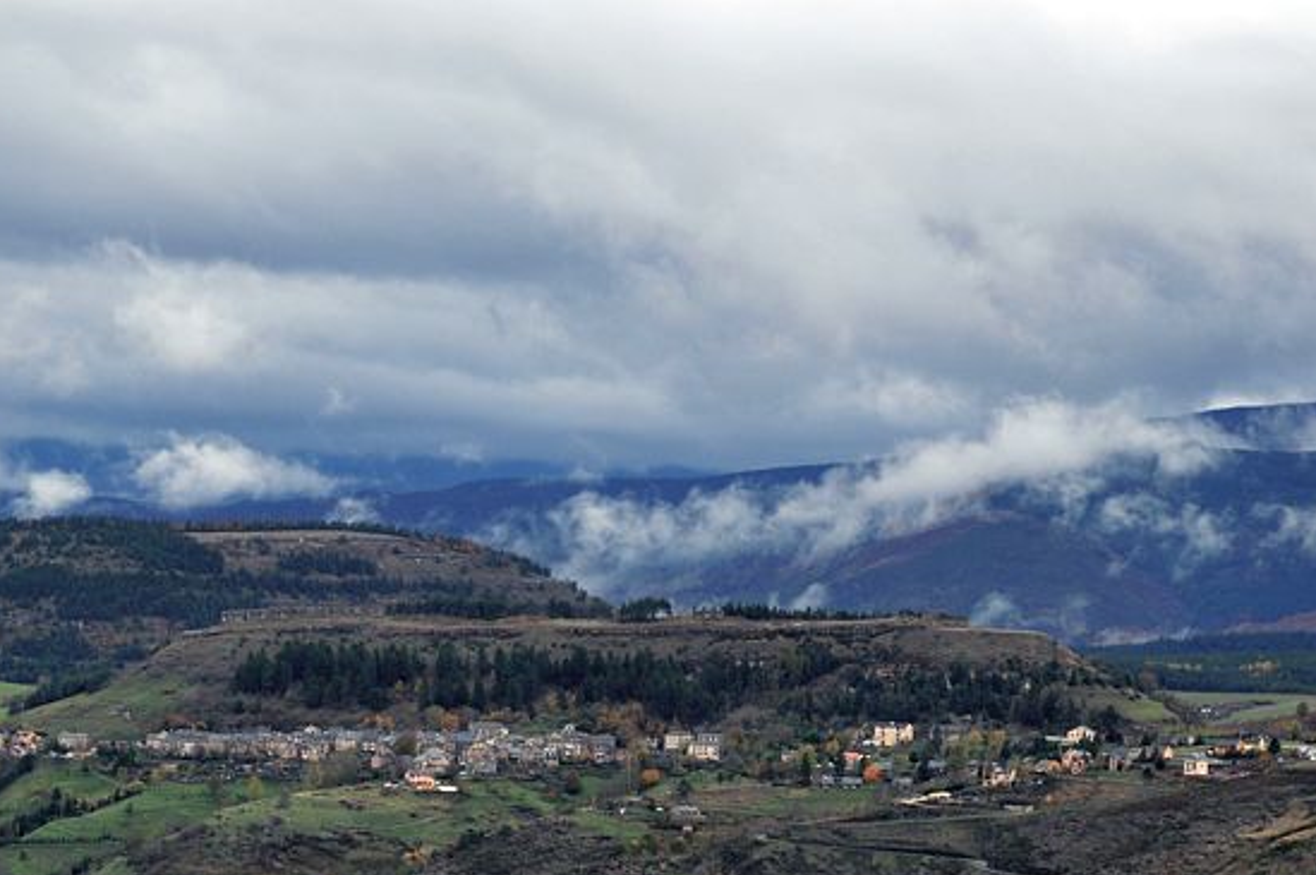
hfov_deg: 11.1
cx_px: 511
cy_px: 629
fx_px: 6783
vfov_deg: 7.4
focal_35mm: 186
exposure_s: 1/250
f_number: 10
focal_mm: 85
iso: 360
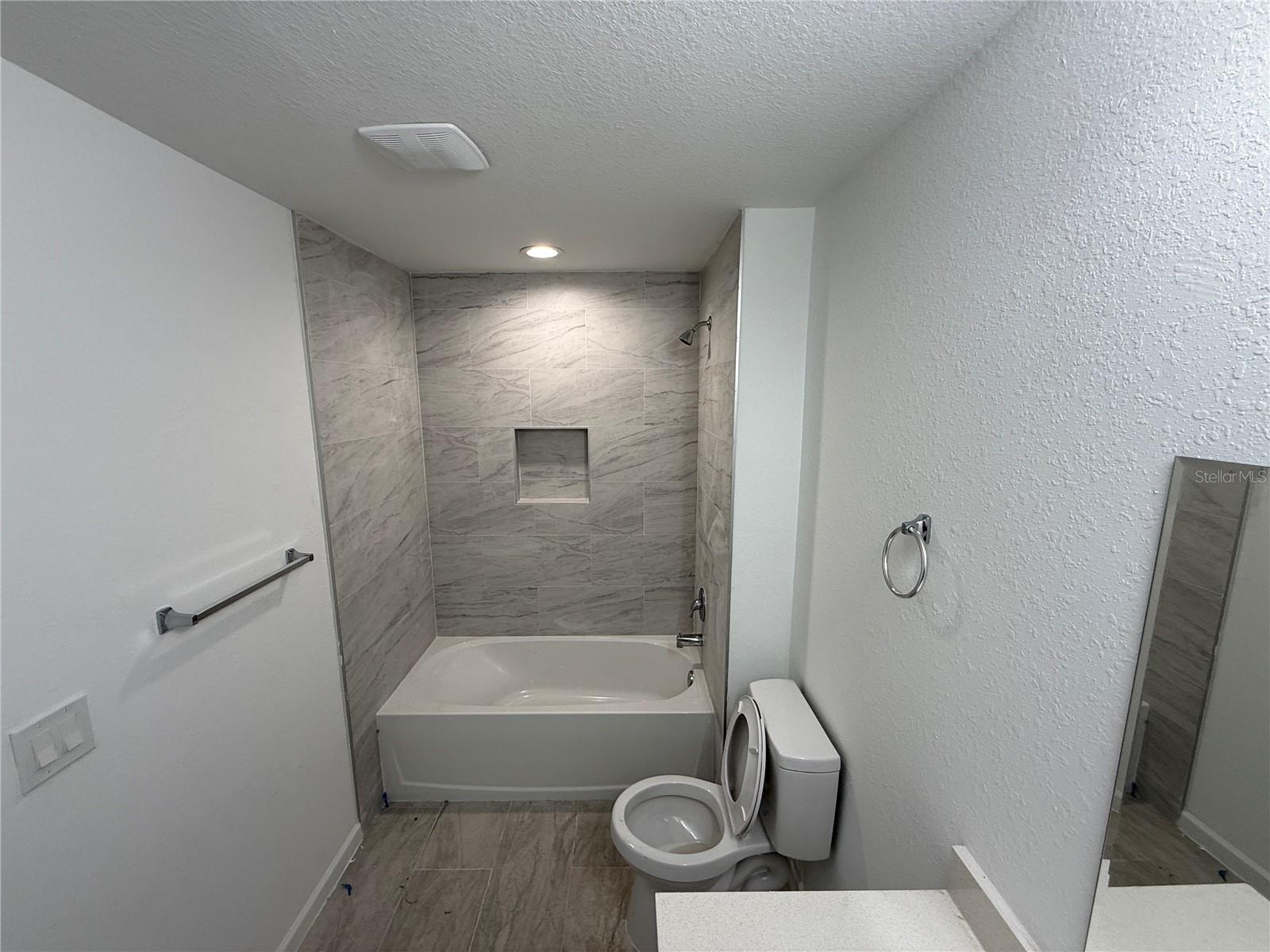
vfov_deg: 85.7
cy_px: 476
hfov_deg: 102.1
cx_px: 635
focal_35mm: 14
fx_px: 514
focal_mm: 2.22
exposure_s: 1/120
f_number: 2.2
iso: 64
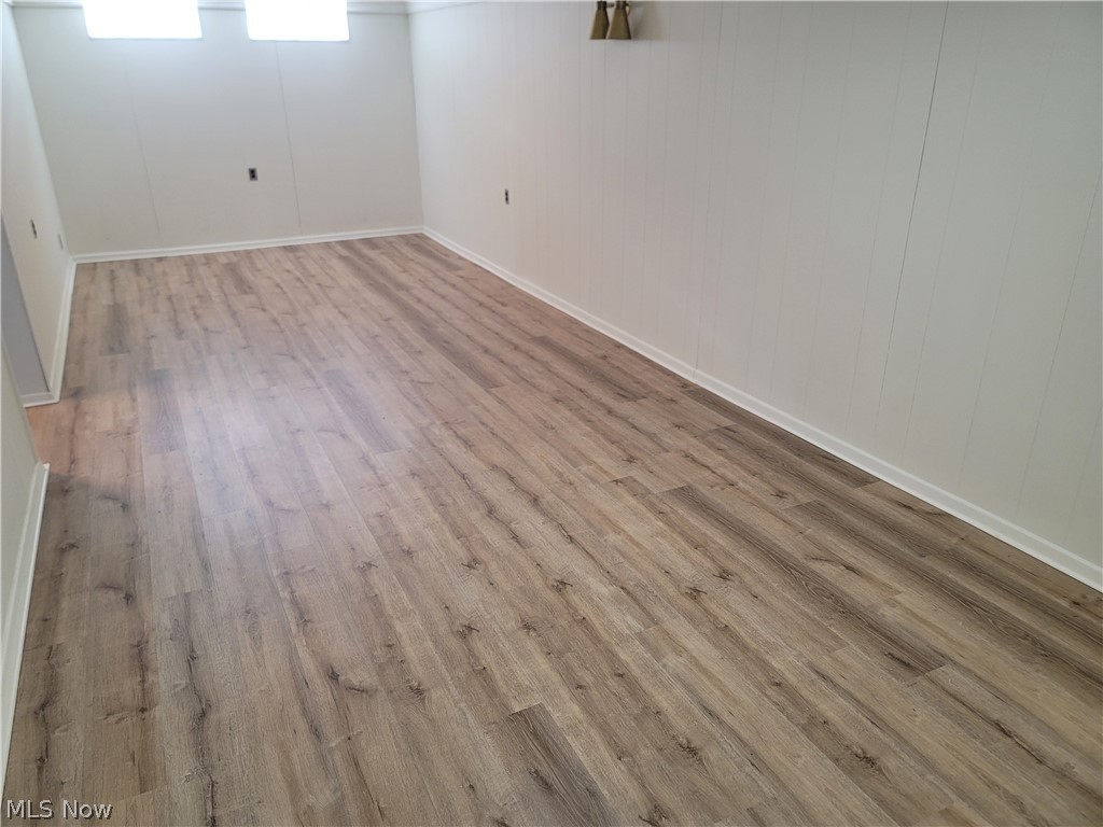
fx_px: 797
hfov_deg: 69.4
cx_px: 552
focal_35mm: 25
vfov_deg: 54.9
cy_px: 414
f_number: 1.8
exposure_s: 1/120
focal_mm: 7
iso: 250
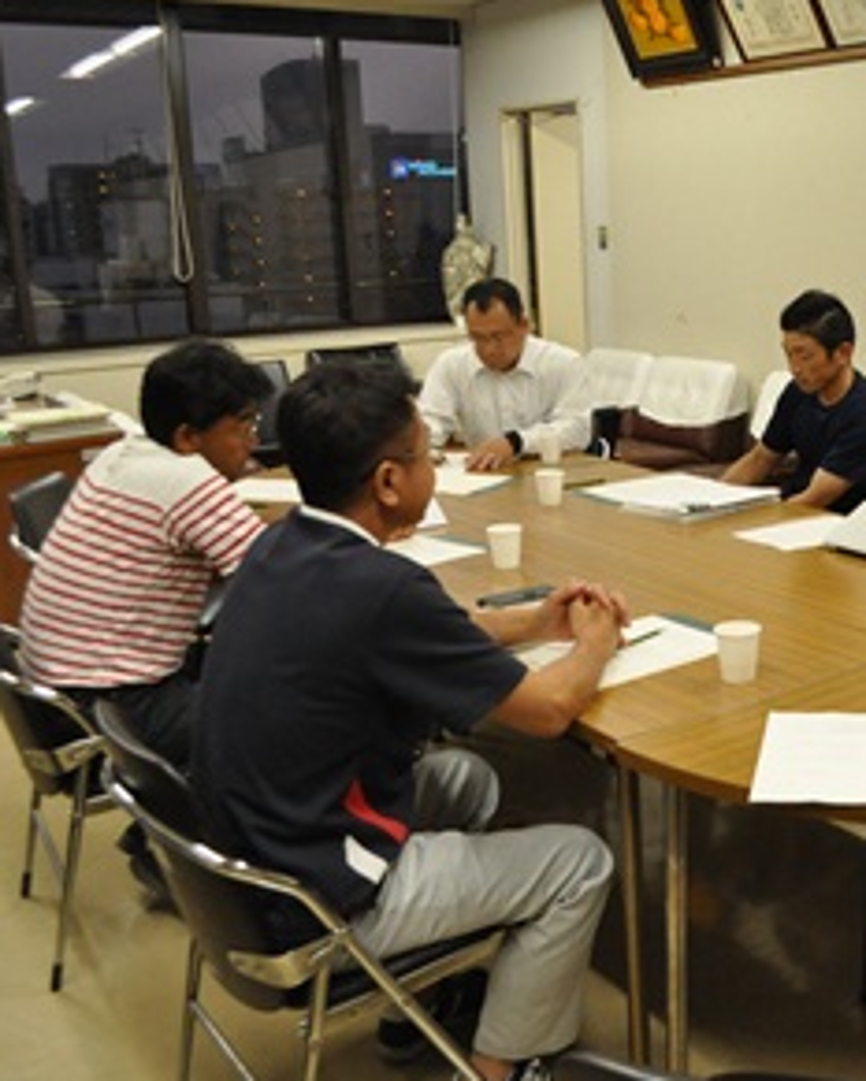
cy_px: 531
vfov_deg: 46.8
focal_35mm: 39
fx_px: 1249
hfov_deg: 36.3
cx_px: 751
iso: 2000
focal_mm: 18
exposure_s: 1/160
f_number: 5
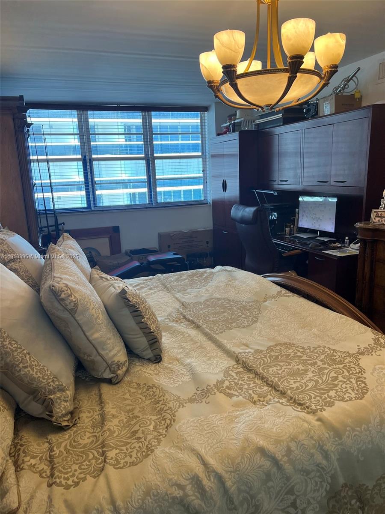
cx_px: 192
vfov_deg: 67.3
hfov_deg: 53.1
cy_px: 257
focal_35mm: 26
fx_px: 386
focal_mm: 5.7
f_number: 1.5
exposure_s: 1/120
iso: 64
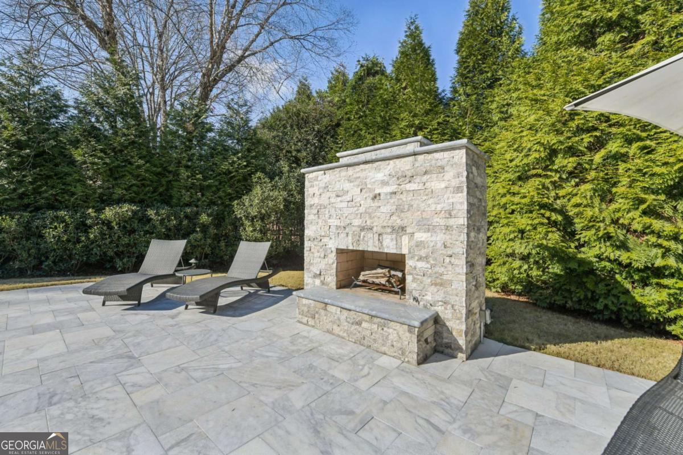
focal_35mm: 14
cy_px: 228
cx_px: 342
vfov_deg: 81.2
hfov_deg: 104.3
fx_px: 266
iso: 400
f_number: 8
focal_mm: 14
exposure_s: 1/2000
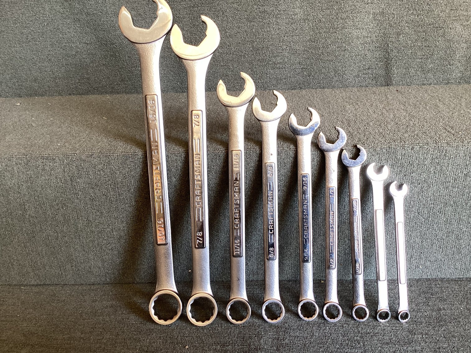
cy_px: 176
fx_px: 422
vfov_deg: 45.4
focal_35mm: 31
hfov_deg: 58.3
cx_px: 236
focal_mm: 3.3
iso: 64
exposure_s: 1/50
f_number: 2.4
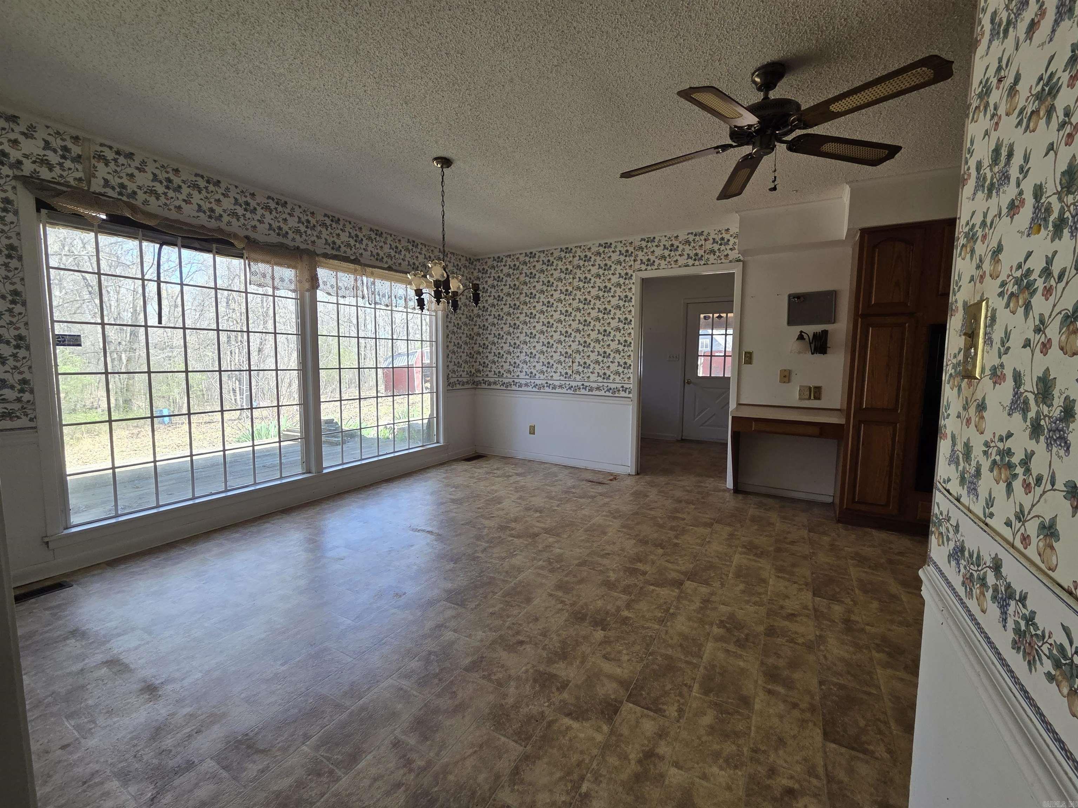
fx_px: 405
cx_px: 539
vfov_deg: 89.9
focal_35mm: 13
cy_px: 404
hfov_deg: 106.2
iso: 80
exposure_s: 1/120
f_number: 2.2
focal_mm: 2.2
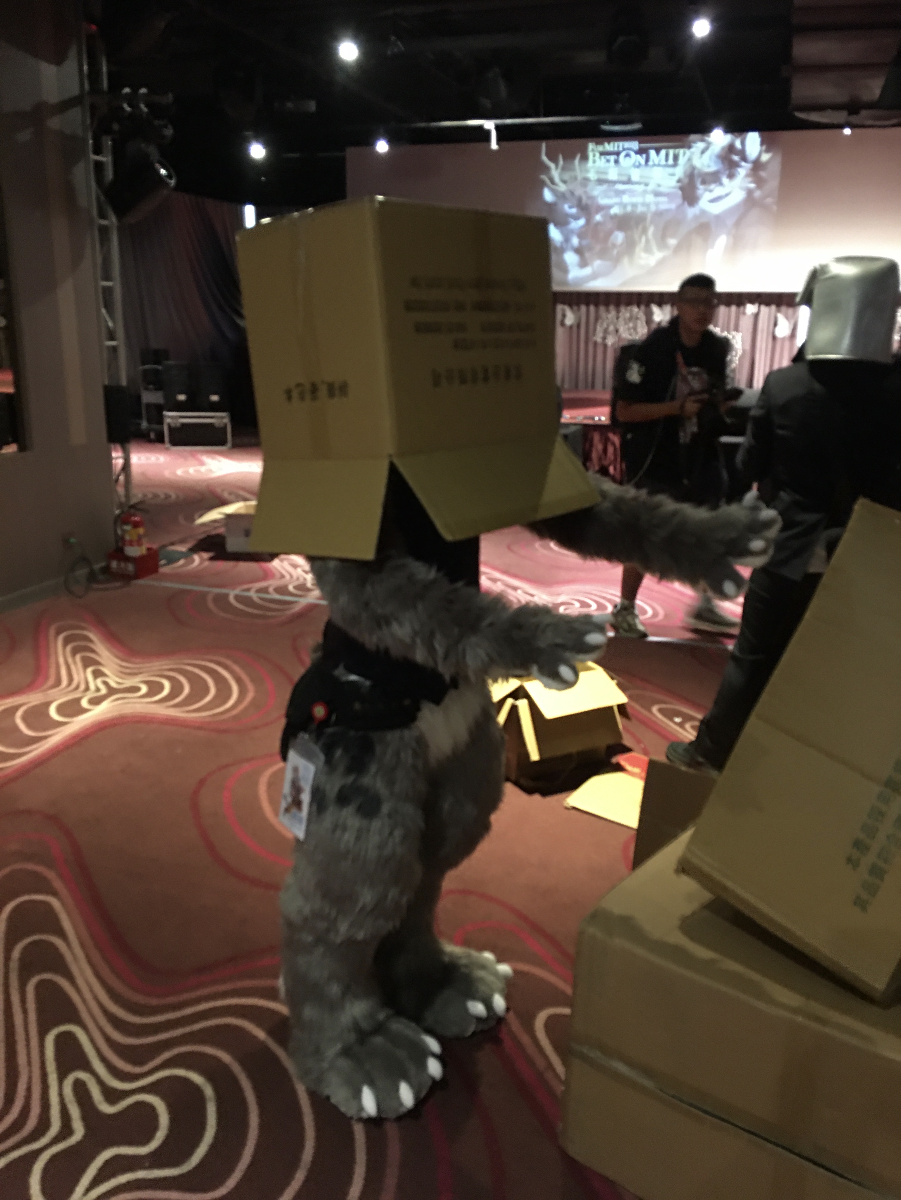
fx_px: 1006
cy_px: 600
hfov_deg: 48.2
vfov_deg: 61.7
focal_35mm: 29
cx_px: 450
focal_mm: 4.15
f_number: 2.2
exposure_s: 1/4
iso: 64
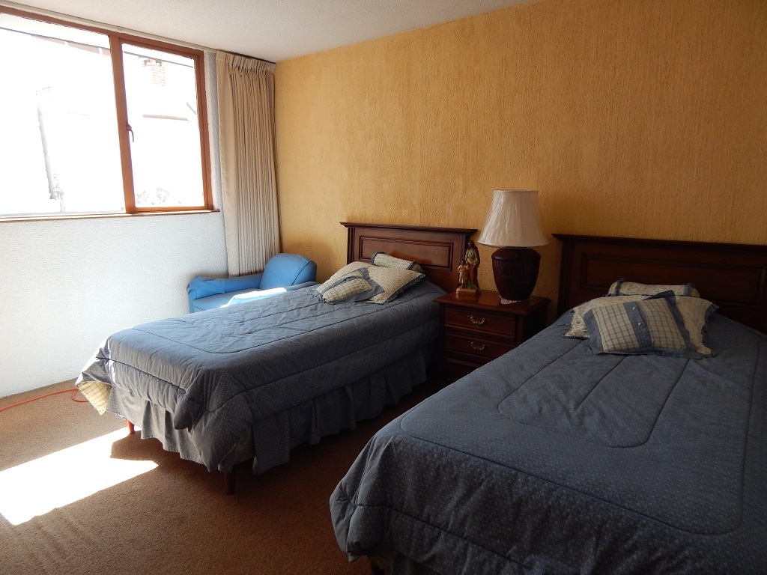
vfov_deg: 58.9
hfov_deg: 73.9
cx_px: 384
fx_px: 510
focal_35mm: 23
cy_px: 288
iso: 125
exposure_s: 1/100
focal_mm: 4
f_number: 3
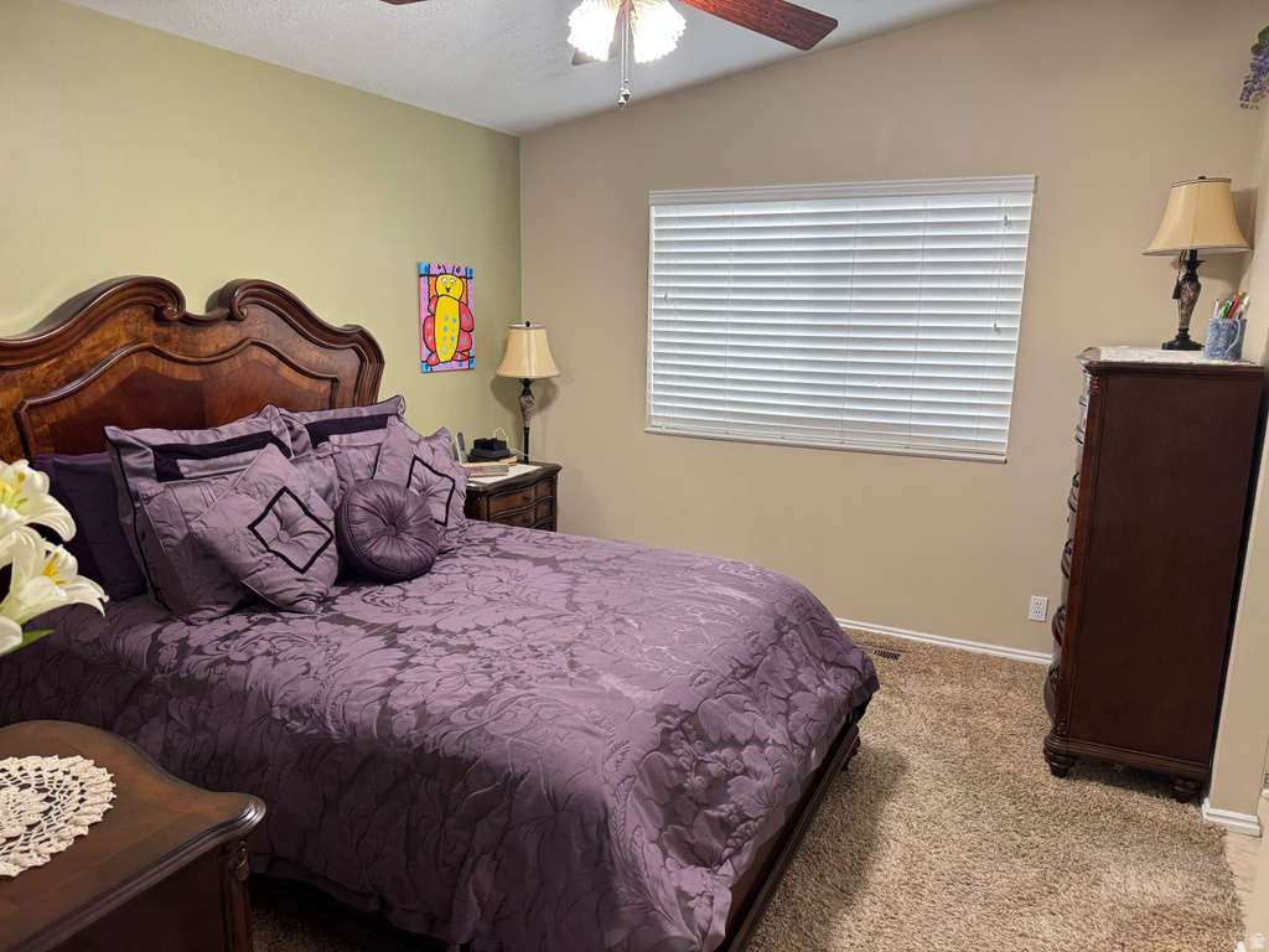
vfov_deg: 56.8
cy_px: 476
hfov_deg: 71.6
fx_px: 880
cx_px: 634
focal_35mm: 24
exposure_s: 1/120
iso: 200
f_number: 1.78
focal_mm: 6.76
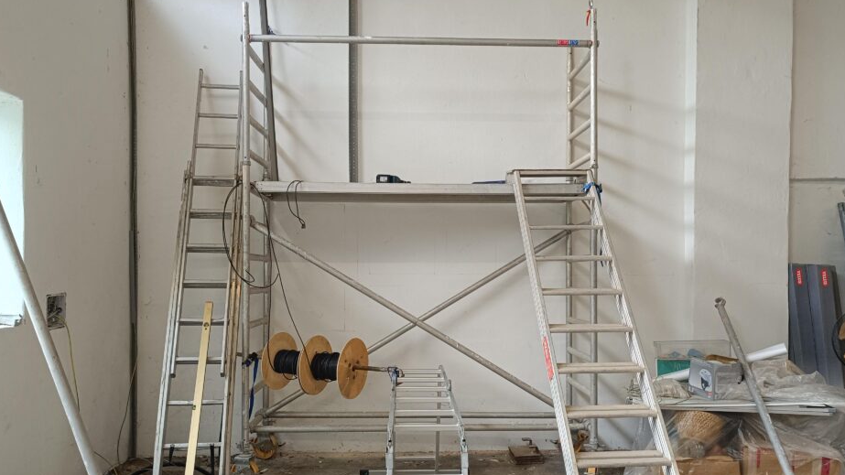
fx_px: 650
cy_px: 267
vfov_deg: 40.1
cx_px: 434
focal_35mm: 29
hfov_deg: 66.1
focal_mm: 5.59
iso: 504
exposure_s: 1/101
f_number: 1.88
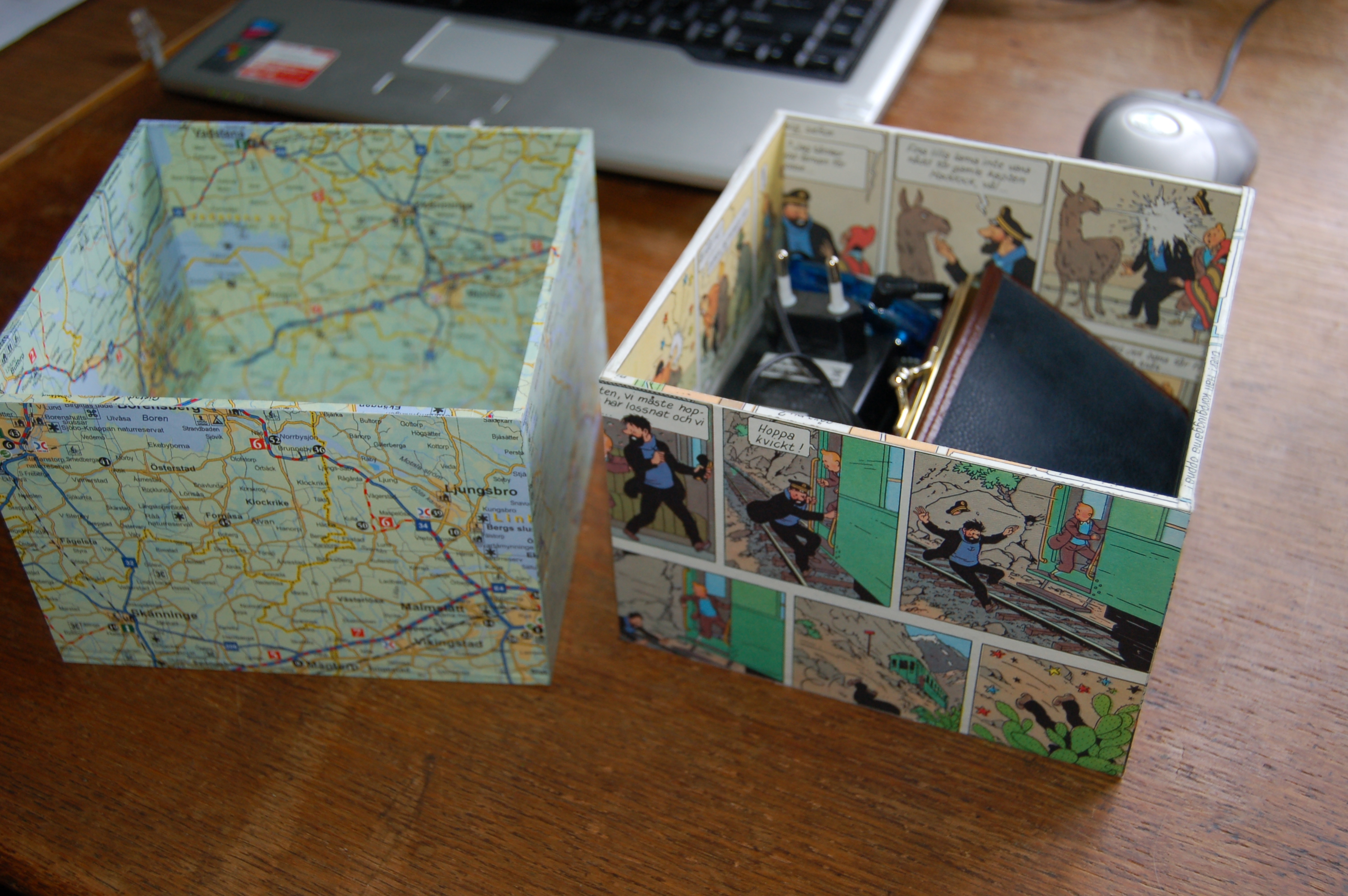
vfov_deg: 31.8
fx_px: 1571
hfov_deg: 46.4
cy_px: 448
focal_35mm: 42
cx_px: 674
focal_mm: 28
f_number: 4.2
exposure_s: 1/60
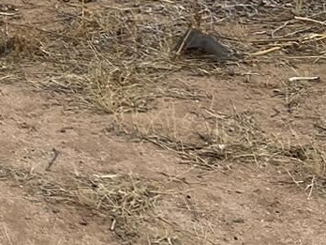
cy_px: -293
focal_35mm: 153
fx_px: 1441
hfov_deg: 10.6
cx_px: -513
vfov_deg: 9.0
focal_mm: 5.7
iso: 50
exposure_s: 1/6211
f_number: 1.5
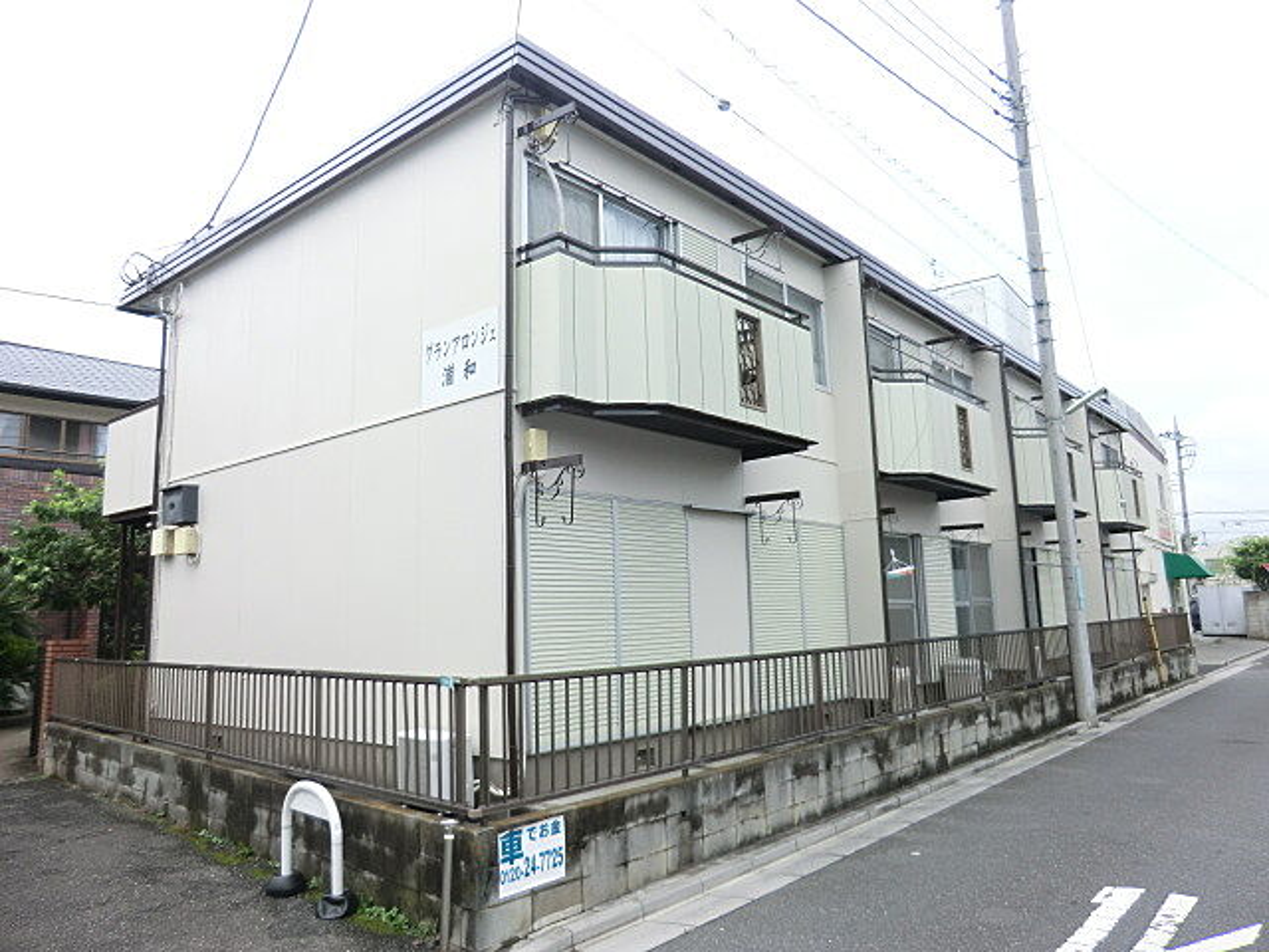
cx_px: 634
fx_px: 880
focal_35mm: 24
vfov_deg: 56.8
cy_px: 476
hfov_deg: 71.6
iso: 80
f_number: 3.2
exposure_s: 1/160
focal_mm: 4.3
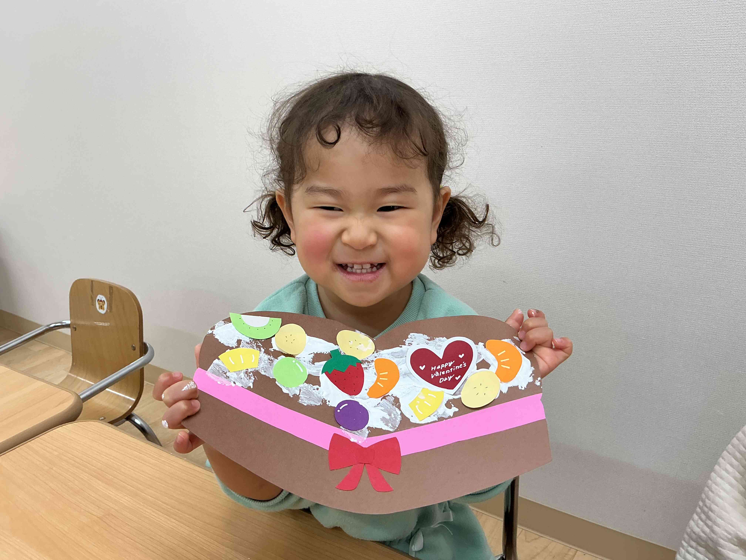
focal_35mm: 29
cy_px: 280
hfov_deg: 61.7
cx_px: 373
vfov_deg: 48.2
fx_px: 625
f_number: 1.8
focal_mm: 3
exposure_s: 1/120
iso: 50
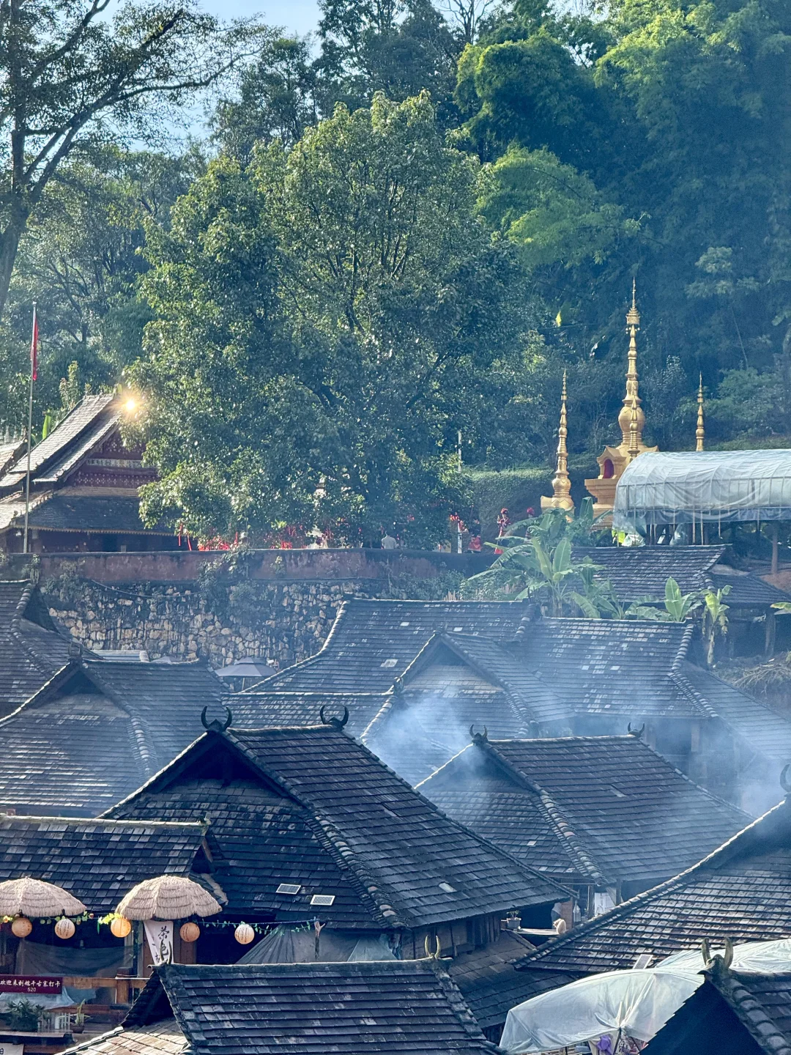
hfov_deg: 12.3
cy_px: 528
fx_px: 3656
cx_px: 396
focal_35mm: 120
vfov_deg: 16.4
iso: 64
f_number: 2.8
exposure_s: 1/572
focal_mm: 15.66
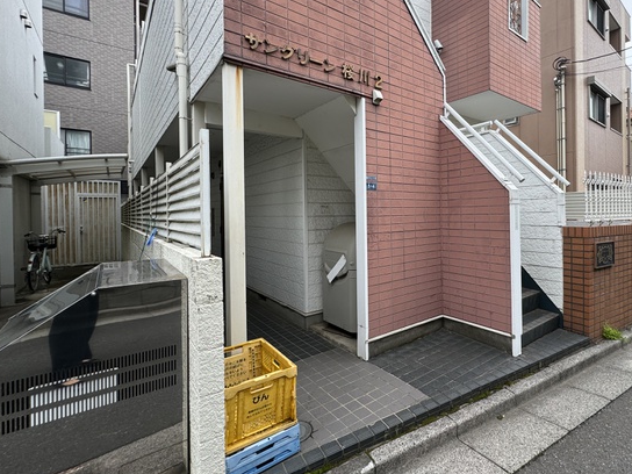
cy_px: 214
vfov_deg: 71.4
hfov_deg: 86.2
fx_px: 329
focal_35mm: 18
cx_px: 392
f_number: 2.2
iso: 40
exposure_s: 1/311
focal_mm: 2.22
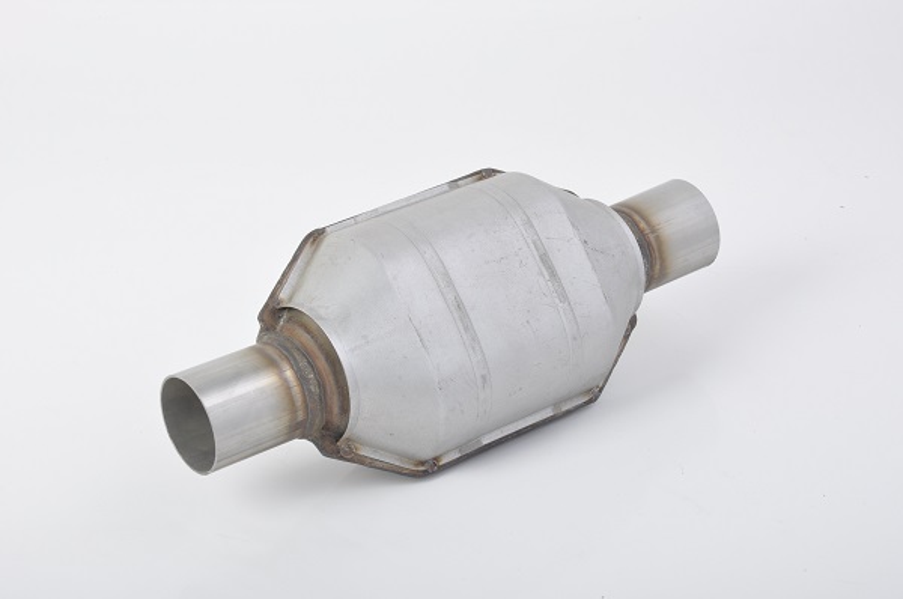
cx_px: 452
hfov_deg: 18.2
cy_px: 300
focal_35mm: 112
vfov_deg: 12.1
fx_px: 2817
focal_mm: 75
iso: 200
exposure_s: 1/160
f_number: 13
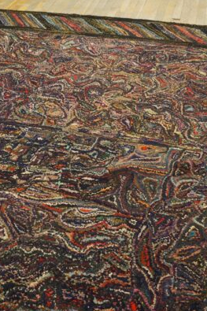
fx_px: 354
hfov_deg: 32.6
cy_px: 156
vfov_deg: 47.4
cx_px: 90
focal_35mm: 41
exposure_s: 1/60
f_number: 4
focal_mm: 18
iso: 1250
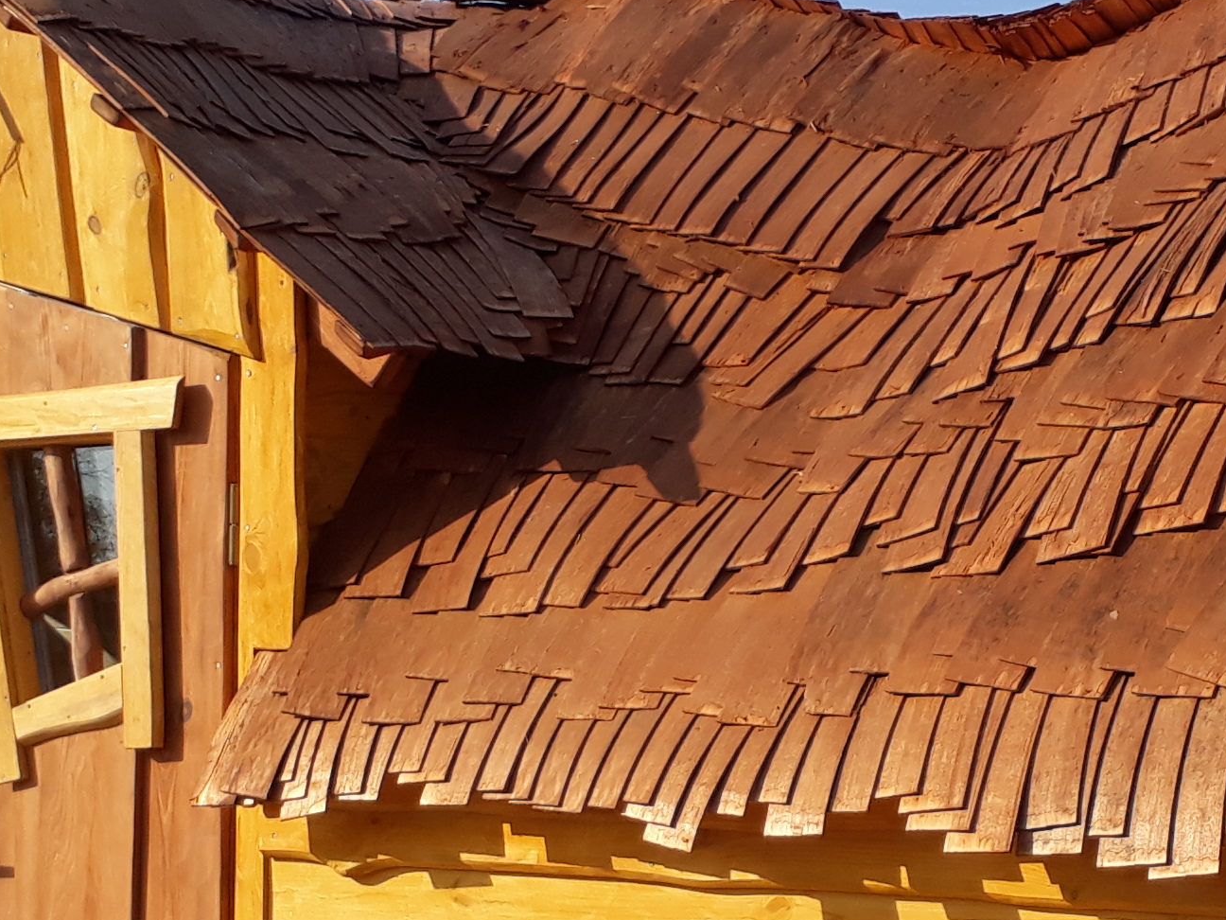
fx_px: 3046
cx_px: 739
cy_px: 824
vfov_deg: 16.9
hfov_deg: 22.7
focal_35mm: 86
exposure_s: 1/1529
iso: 40
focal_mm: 3.6
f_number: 1.9
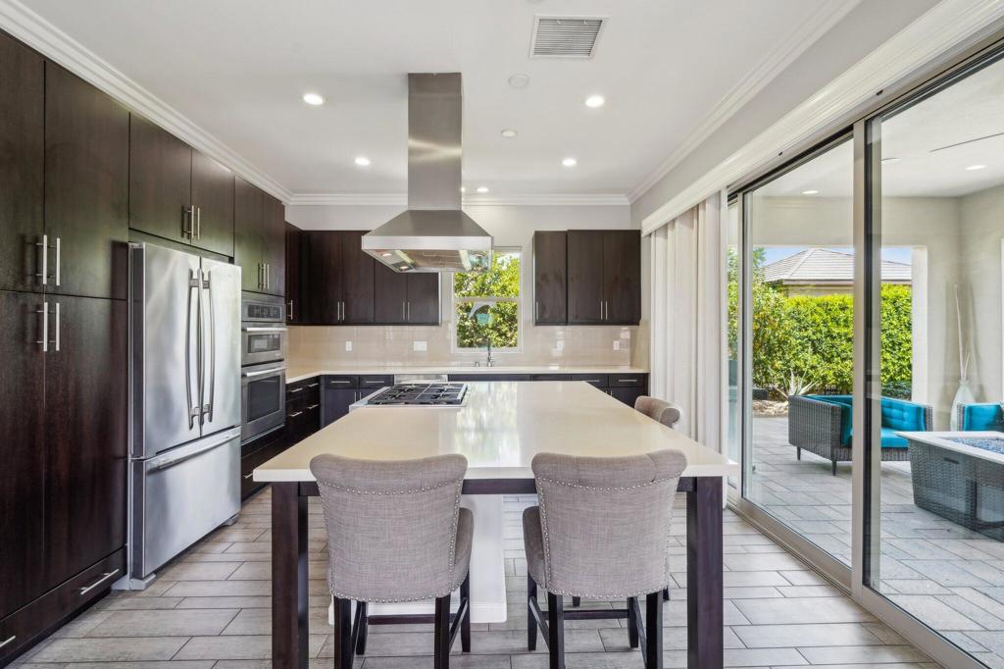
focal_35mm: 16
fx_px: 446
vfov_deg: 73.7
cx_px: 502
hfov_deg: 96.8
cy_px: 334
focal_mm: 16
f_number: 8
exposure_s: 1/25
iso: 400
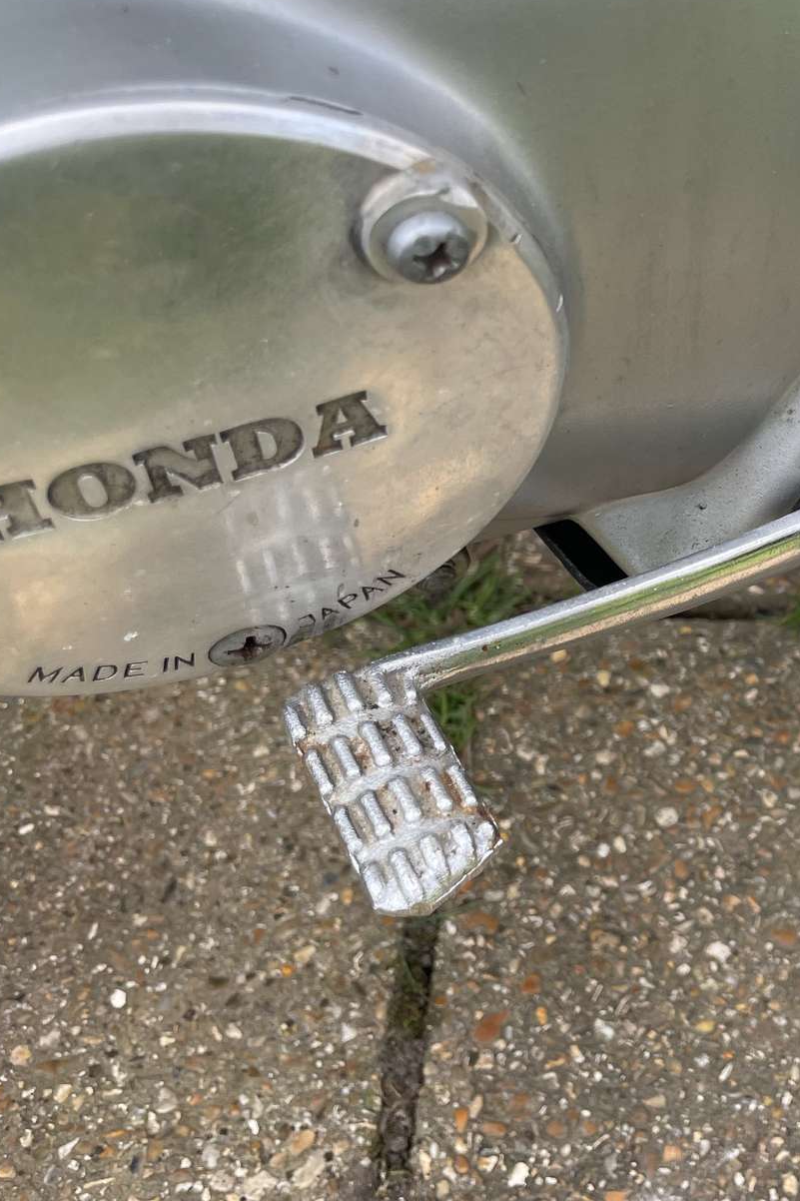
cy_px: 576
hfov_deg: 26.7
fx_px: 1500
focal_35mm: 45
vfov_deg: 43.6
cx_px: 939
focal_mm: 4.2
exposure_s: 1/374
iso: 32
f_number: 1.6
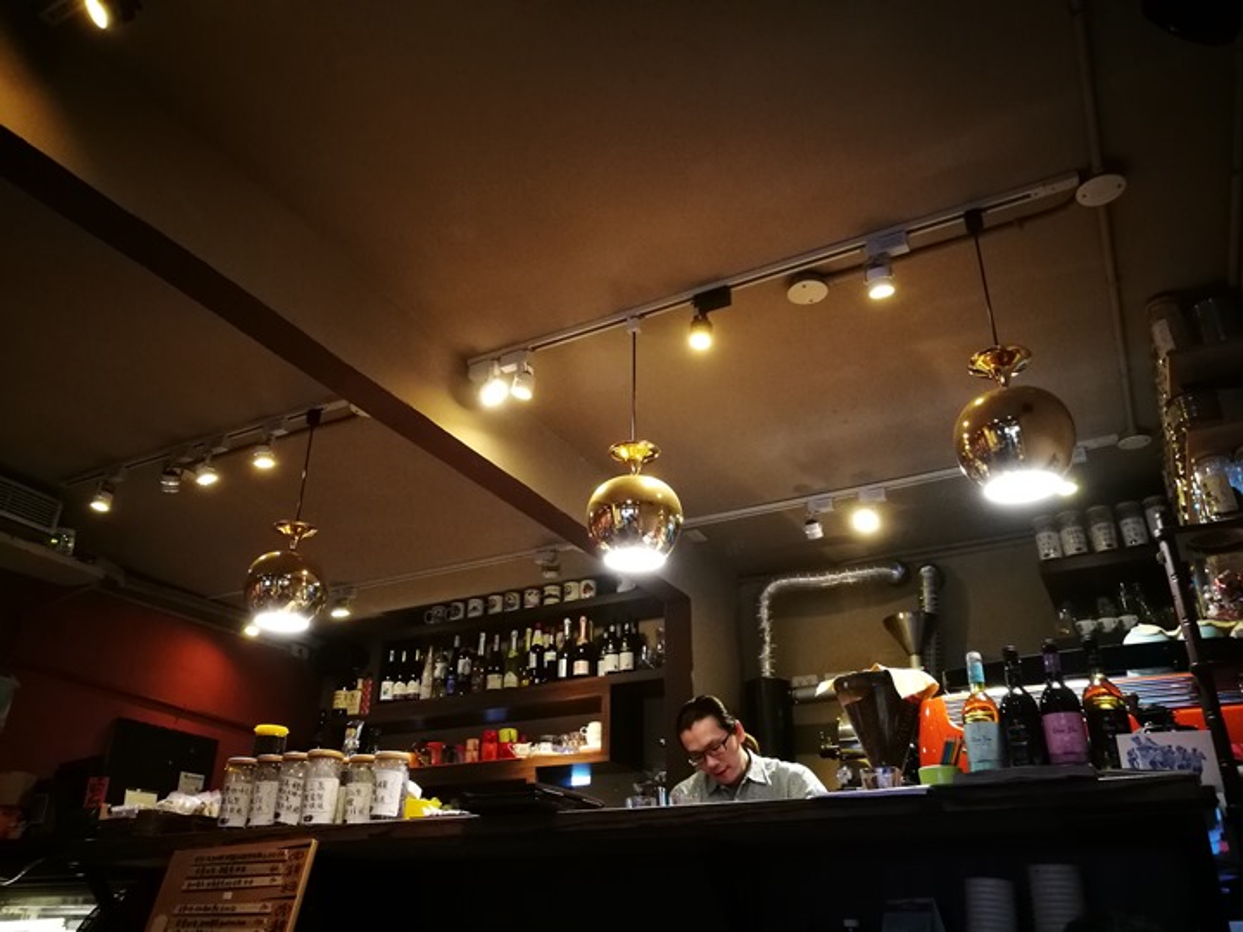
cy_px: 466
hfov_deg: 65.3
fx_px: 970
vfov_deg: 51.4
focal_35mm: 27
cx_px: 622
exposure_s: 1/24
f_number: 2.2
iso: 500
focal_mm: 4.5
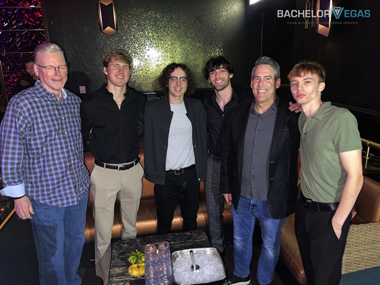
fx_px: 274
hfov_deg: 69.4
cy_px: 142
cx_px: 190
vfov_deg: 54.9
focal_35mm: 25
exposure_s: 1/4
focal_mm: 5.1
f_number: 1.6
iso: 160
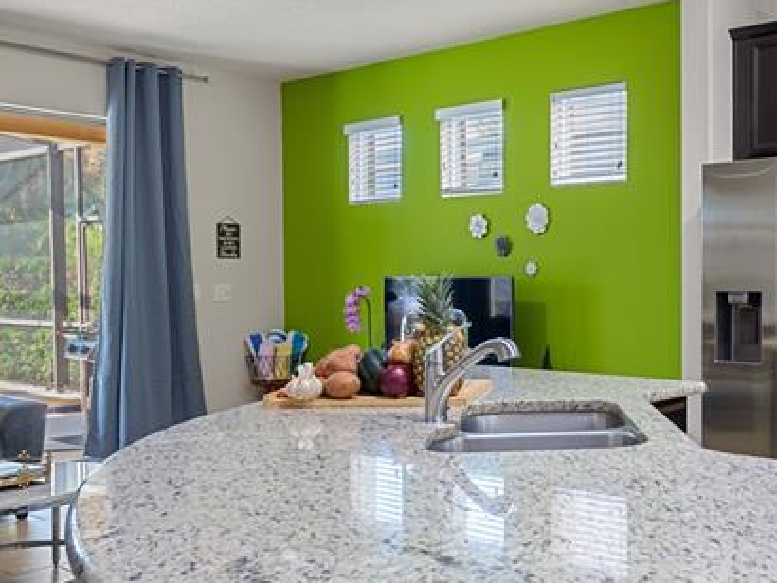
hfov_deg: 46.8
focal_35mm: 36
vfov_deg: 39.7
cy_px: 278
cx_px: 682
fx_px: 809
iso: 400
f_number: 4.5
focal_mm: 10
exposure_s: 1/8
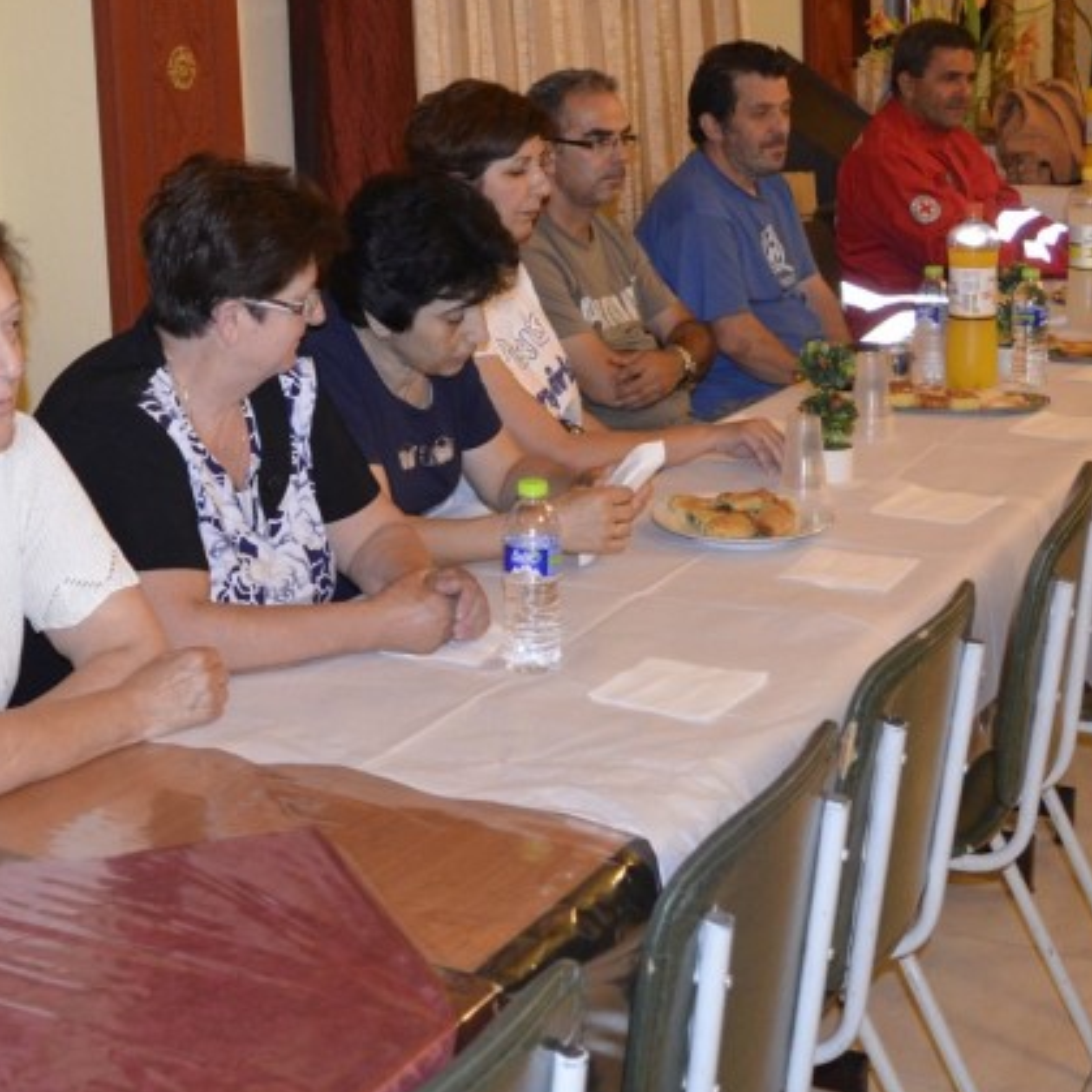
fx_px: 1999
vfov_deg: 29.9
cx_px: 362
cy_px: 224
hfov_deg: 30.3
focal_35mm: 56
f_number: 3.5
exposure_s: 1/60
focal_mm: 18
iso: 1800
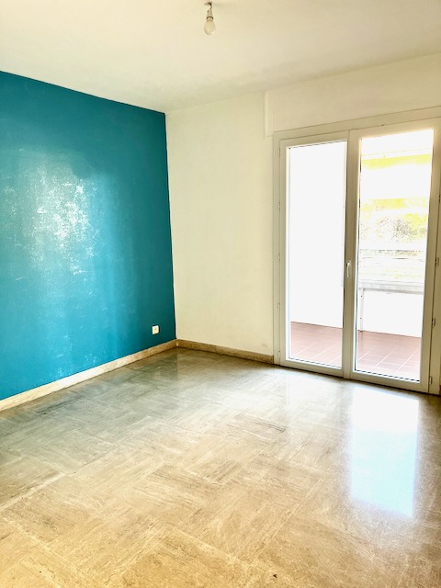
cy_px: 294
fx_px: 442
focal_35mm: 26
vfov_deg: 67.3
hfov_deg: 53.1
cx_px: 220
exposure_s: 1/121
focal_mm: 5.1
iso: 80
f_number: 1.6
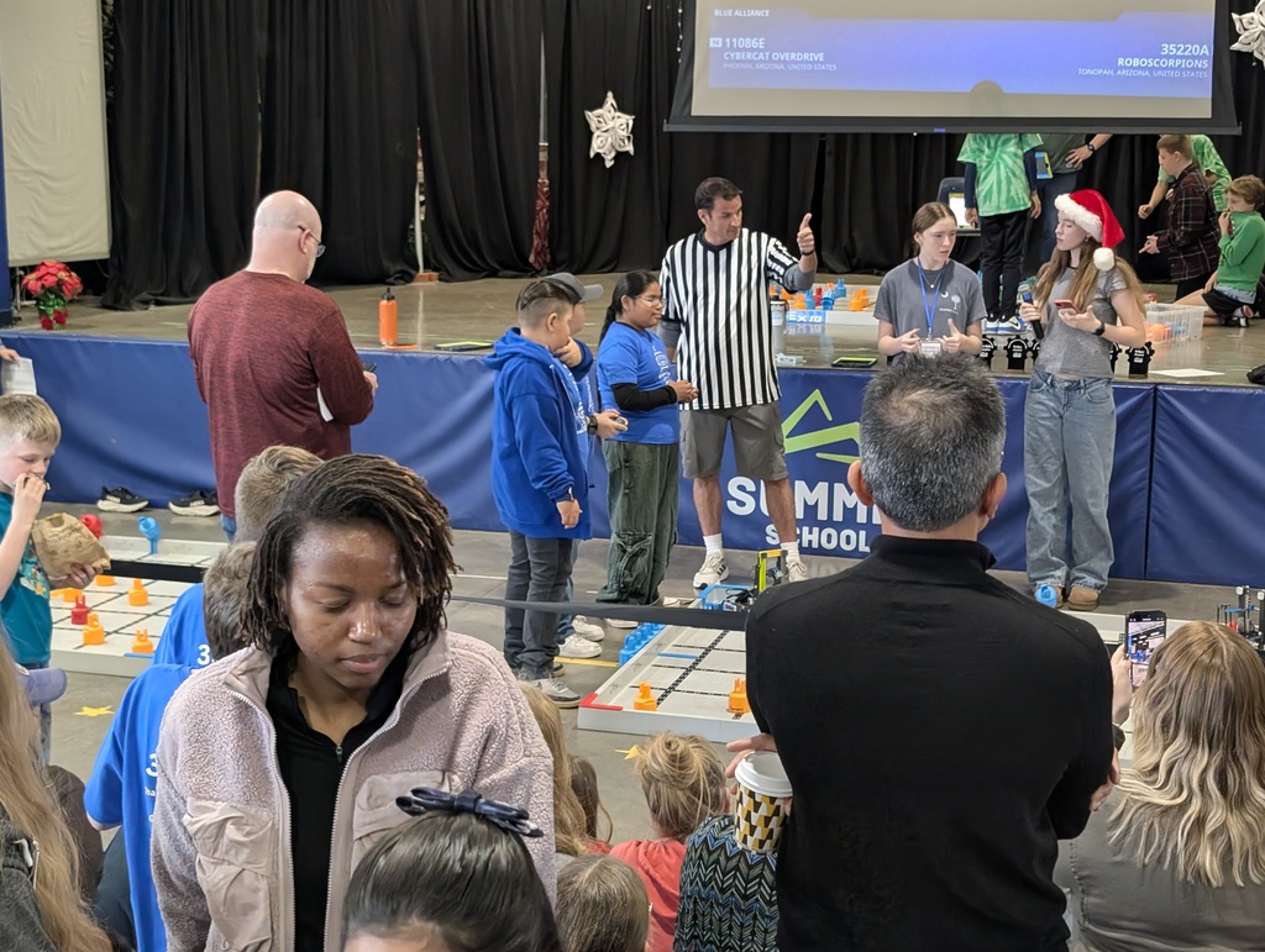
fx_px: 1793
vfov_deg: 29.7
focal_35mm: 49
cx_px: 632
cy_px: 476
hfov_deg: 38.9
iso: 924
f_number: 1.68
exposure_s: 1/204
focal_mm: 6.9
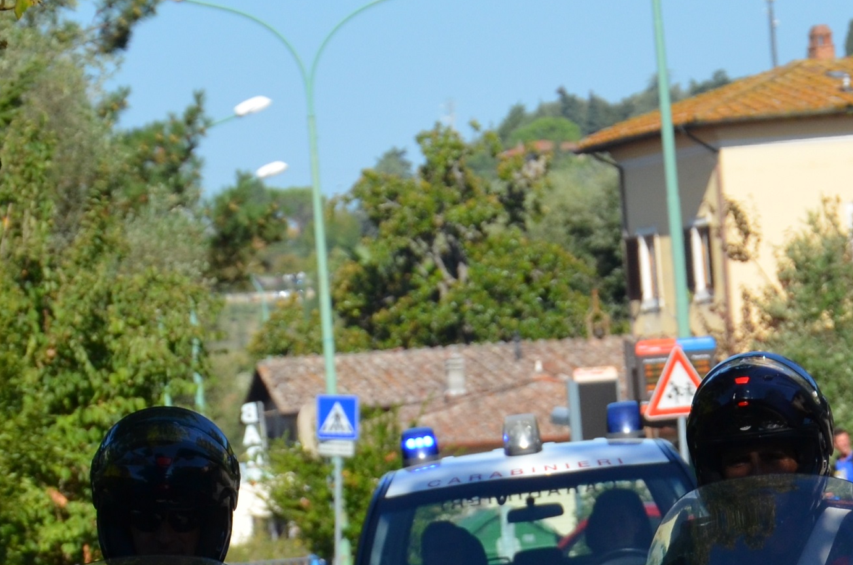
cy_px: 805
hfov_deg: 5.4
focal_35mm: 386
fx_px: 9117
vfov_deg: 3.5
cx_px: 660
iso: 400
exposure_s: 1/1600
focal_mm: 85
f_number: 6.3
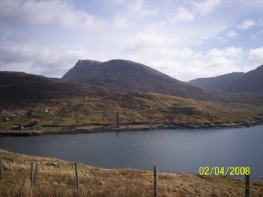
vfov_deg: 39.7
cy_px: 98
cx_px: 132
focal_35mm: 36
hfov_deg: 51.4
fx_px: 274
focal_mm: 6
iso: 100
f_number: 4.5
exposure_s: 1/836
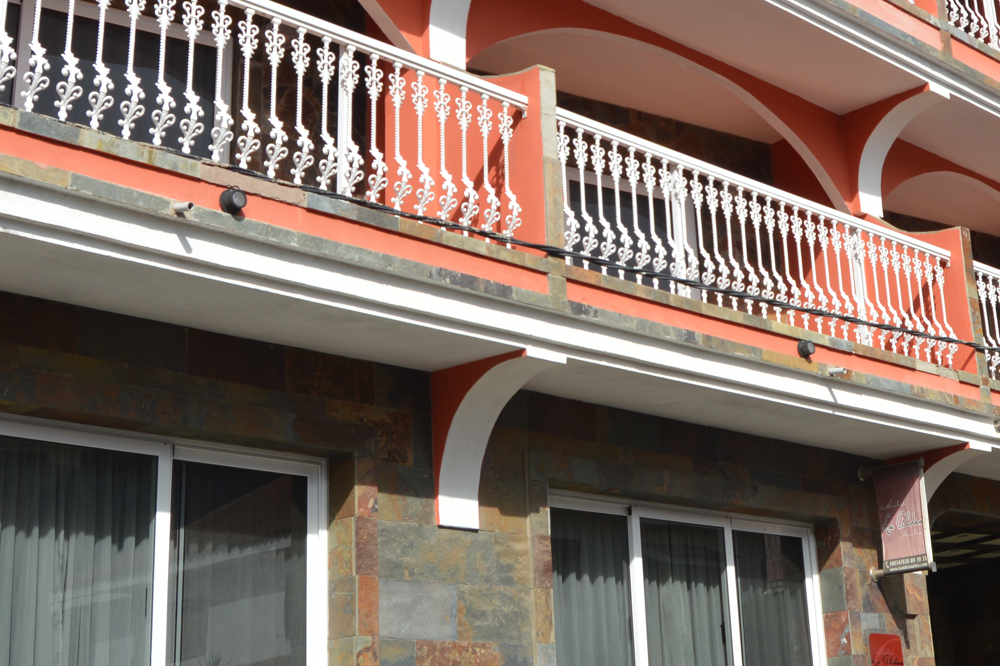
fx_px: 1668
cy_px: 80
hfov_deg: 32.9
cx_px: 717
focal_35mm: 60
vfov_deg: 22.1
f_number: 9
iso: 100
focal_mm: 19
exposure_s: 1/320
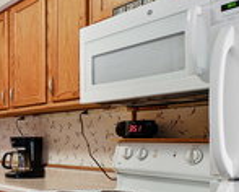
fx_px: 347
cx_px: -133
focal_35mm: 49
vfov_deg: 30.4
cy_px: 145
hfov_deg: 26.0
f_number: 14
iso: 400
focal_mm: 16
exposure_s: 1.3
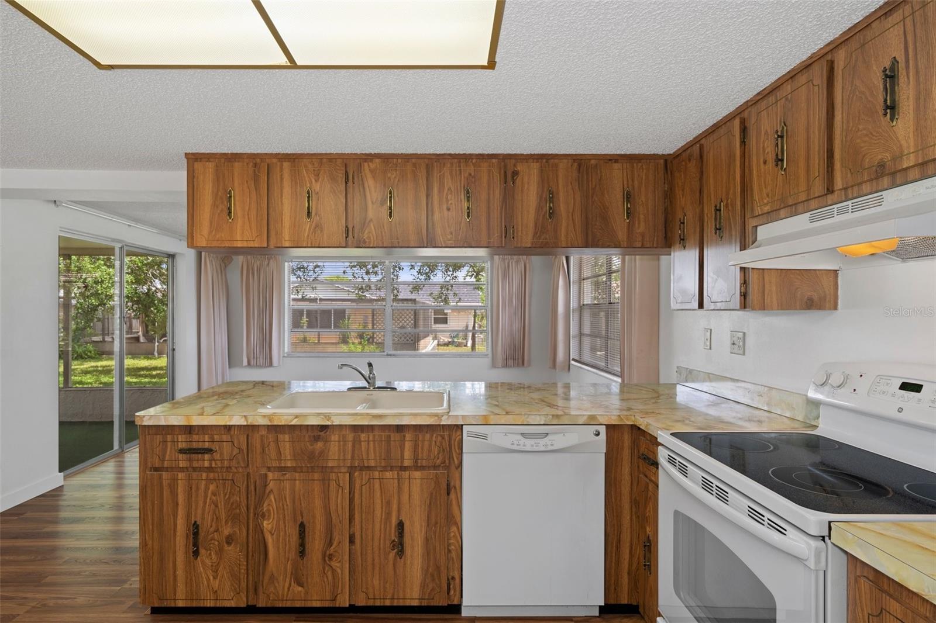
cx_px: 468
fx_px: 468
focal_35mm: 18
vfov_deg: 67.4
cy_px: 312
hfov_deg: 90.0
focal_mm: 18
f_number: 8
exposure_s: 1/2
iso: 320
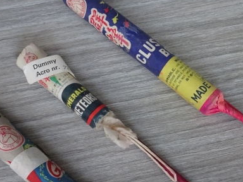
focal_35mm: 50
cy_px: 121
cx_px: 145
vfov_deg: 28.9
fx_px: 351
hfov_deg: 38.0
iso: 800
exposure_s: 1/25
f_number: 3.5
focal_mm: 4.1
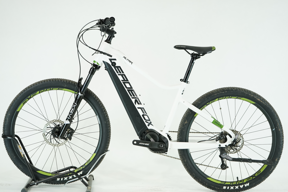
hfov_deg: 31.9
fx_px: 504
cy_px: 96
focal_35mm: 63
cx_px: 144
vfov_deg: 21.6
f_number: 5.6
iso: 1600
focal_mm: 63
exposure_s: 1/200
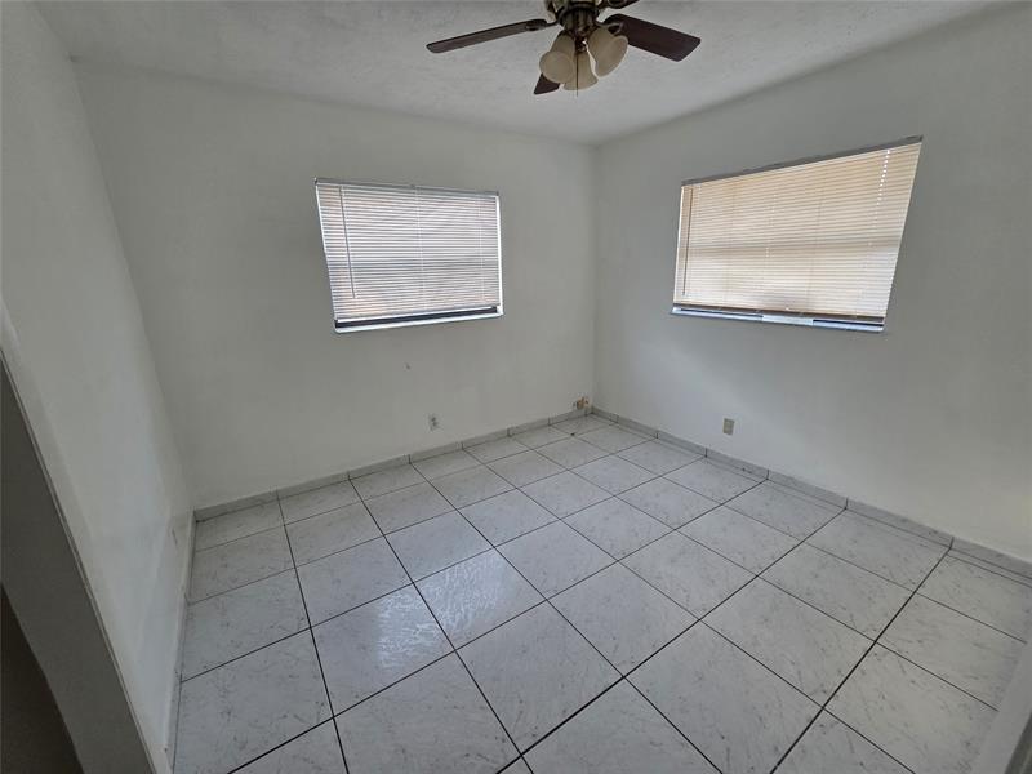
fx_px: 388
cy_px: 387
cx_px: 516
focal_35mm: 13
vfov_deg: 89.9
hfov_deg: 106.2
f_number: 2.2
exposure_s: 1/60
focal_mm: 2.2
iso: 160
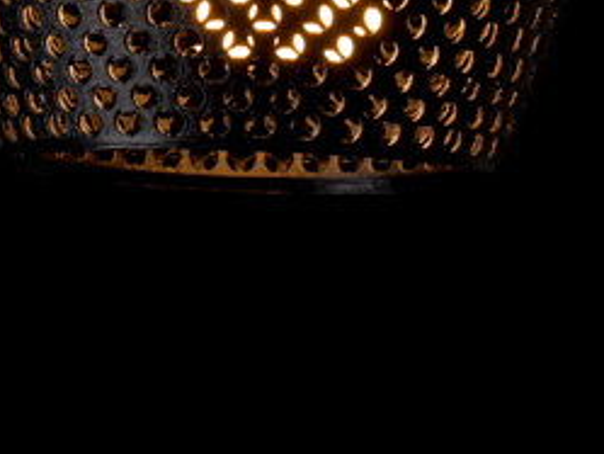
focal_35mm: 403
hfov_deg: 4.9
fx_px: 7035
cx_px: -235
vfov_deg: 3.6
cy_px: -725
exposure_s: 1/125
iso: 100
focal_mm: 85
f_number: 13
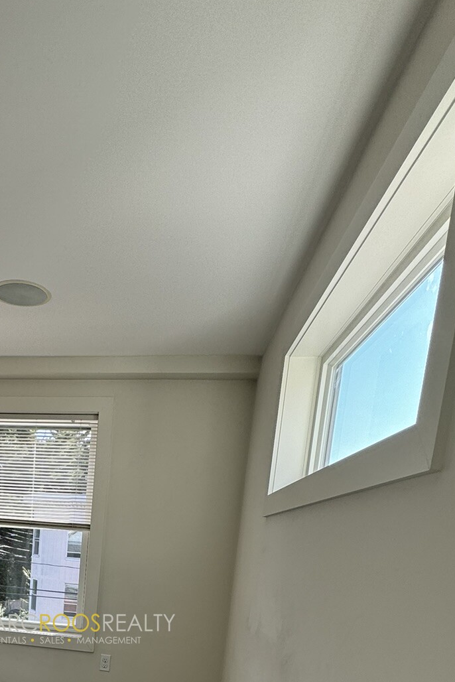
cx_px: 48
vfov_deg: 54.4
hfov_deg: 41.5
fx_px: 549
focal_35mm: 29
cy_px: 628
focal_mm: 2.22
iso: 40
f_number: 2.2
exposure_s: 1/203
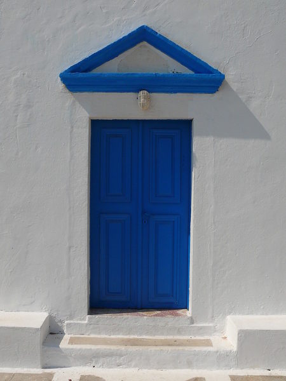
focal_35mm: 35
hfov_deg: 40.7
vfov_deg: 52.6
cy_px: 190
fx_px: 386
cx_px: 143
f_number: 9
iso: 100
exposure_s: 1/400
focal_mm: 7.4
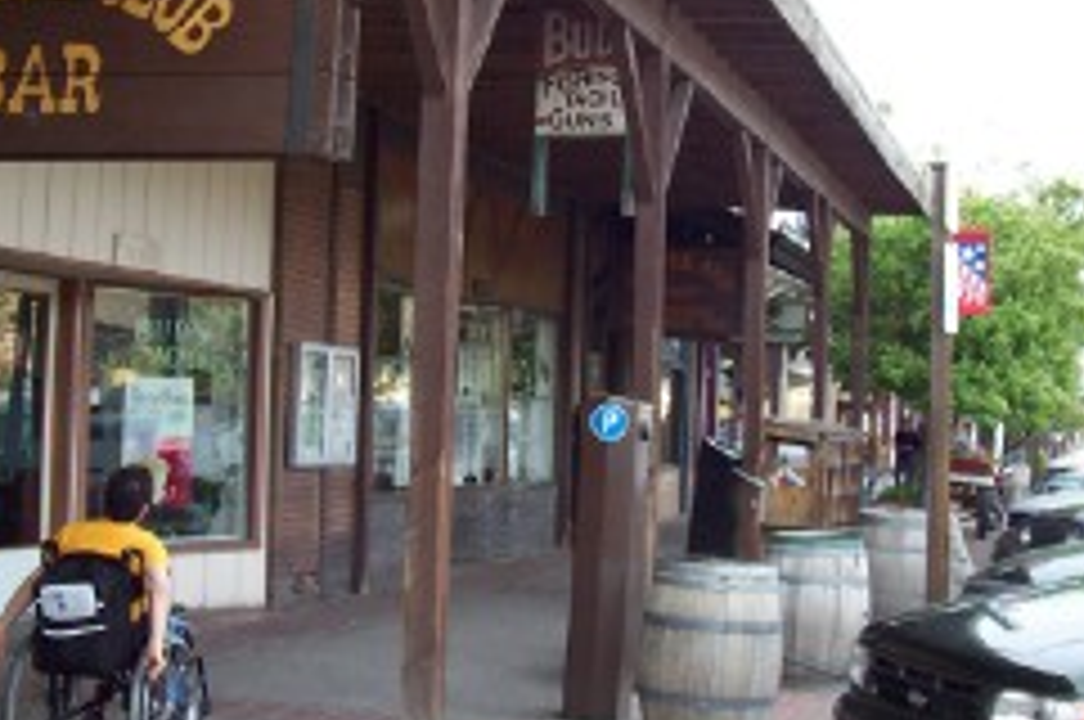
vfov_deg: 21.2
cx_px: 607
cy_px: 297
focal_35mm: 64
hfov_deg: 31.4
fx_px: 1925
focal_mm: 5.6
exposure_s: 1/180
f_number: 2.8
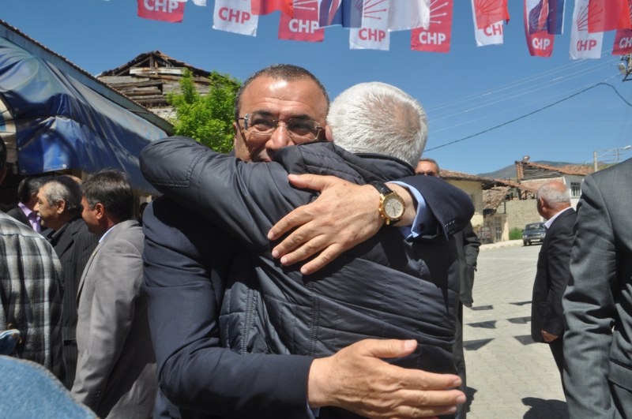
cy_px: 210
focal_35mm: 33
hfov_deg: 57.3
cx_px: 316
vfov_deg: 39.9
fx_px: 579
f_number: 9
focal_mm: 22
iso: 200
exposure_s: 1/320
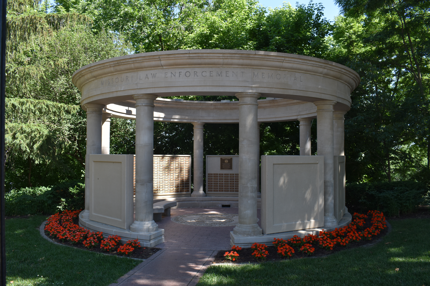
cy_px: 143
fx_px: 358
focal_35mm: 30
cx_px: 215
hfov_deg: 61.9
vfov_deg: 43.6
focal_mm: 20
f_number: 6.3
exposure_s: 1/250
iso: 200
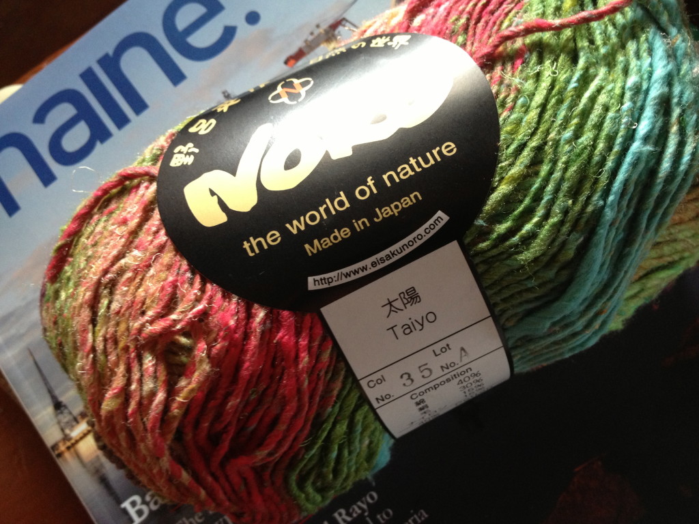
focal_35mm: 35
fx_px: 707
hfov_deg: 52.6
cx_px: 350
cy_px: 262
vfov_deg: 40.7
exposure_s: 1/20
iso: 160
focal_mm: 4.28
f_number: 2.4
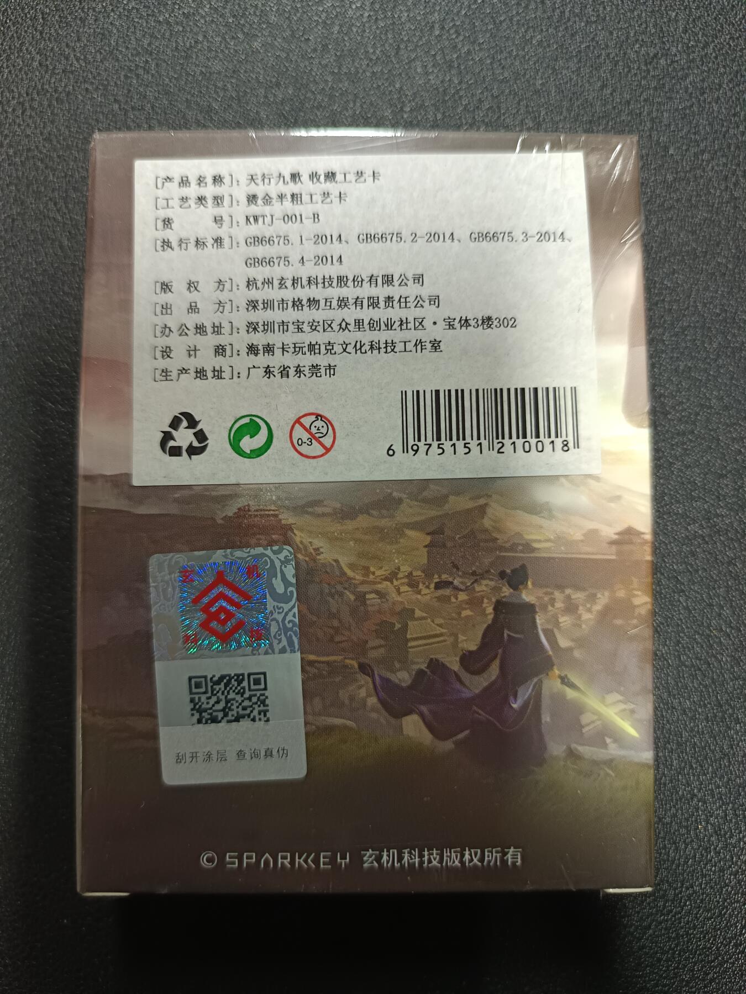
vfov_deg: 71.6
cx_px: 373
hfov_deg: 56.8
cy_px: 497
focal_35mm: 24
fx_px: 690
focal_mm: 5.31
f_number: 1.7
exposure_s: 1/50
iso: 987
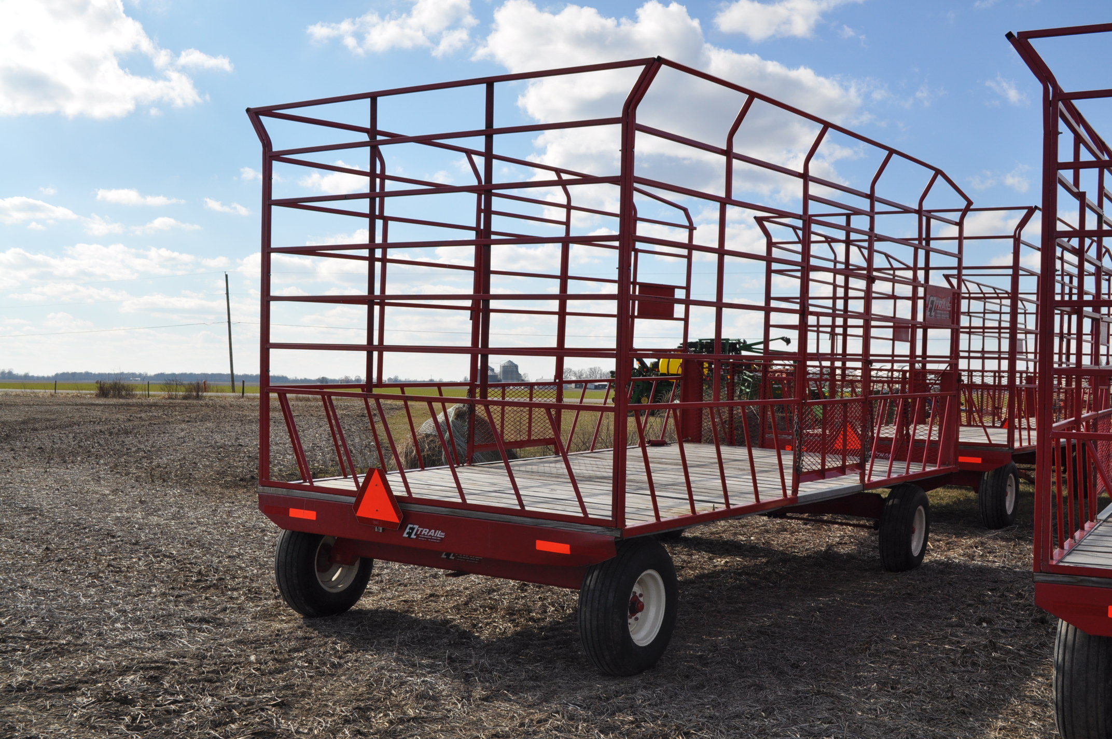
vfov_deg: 34.1
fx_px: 1203
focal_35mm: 39
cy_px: 370
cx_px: 556
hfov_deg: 49.6
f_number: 10
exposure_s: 1/400
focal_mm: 26
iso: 200
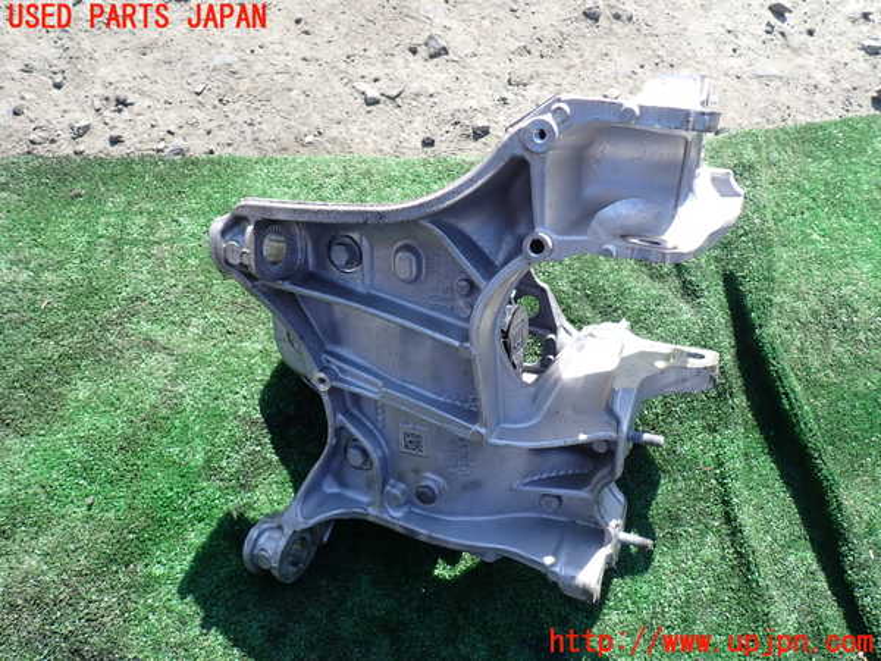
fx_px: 636
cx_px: 440
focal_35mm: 25
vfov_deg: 54.9
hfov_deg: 69.4
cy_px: 330
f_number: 2.8
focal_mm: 4.5
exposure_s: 1/400
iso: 100
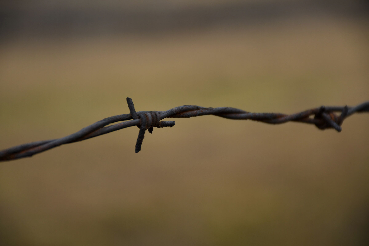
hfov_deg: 9.8
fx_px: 2152
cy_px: 123
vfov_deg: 6.5
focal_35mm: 210
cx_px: 184
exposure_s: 1/400
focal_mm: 140
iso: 320
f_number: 5.6
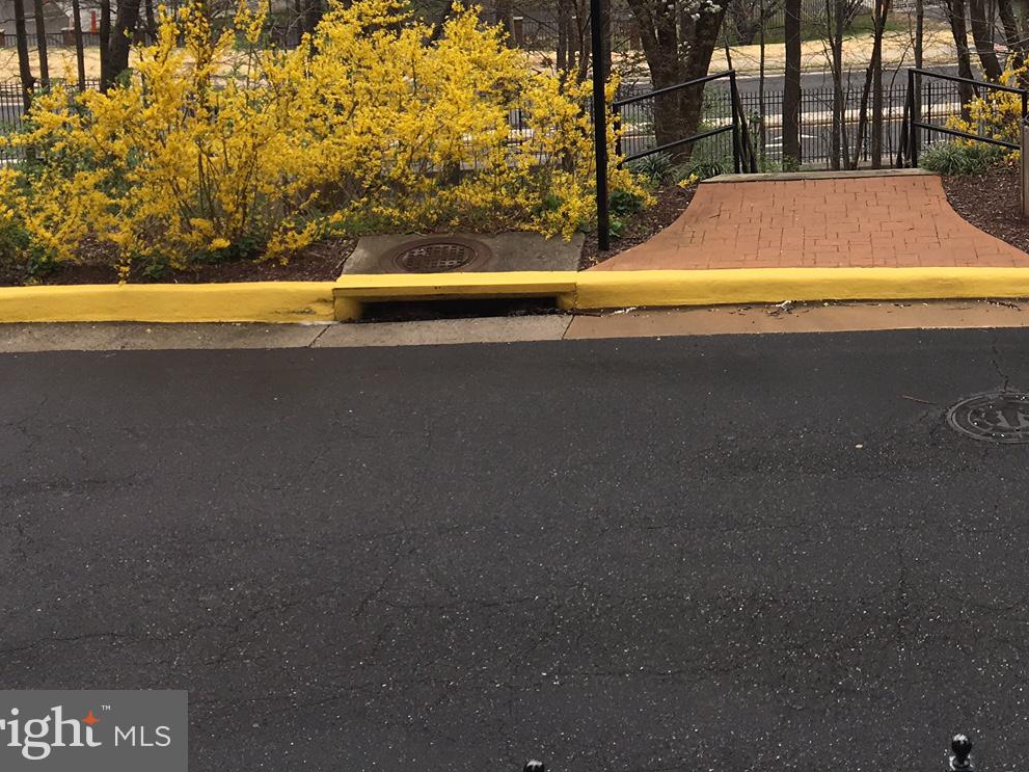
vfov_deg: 23.7
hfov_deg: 30.8
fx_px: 1754
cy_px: -11
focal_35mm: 59
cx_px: 979
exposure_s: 1/437
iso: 25
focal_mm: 4.15
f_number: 2.2
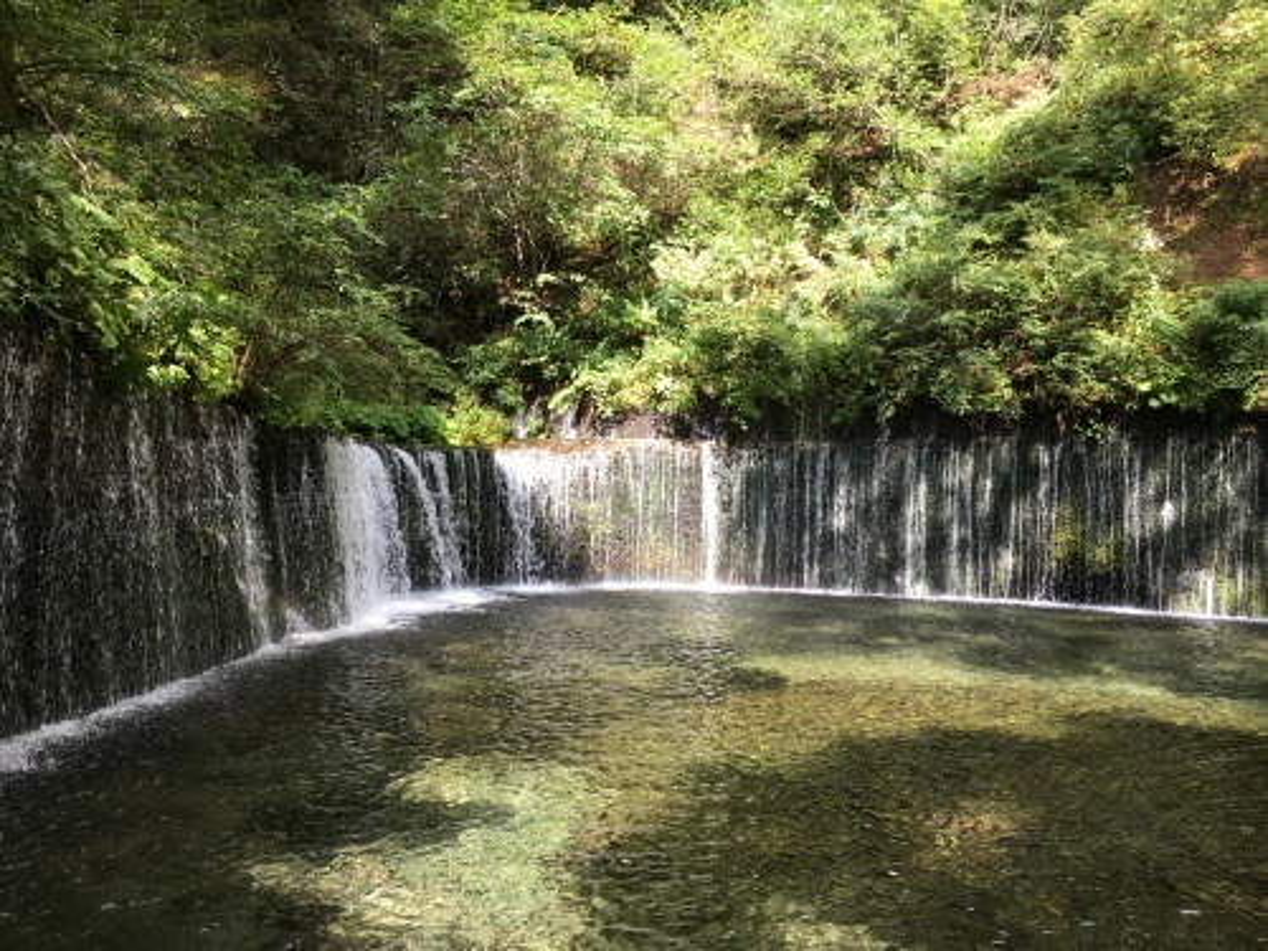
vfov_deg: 48.2
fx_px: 1062
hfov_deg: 61.7
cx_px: 634
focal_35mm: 29
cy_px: 476
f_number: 2.2
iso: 25
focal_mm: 4.15
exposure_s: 1/120
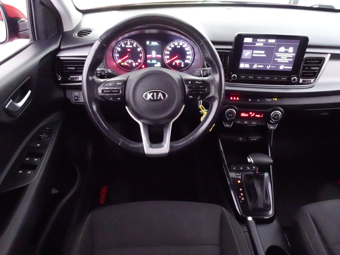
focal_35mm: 24
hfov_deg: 71.6
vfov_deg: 56.8
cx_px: 170
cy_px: 128
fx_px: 236
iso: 3200
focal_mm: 4.25
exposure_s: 1/20
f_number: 3.5
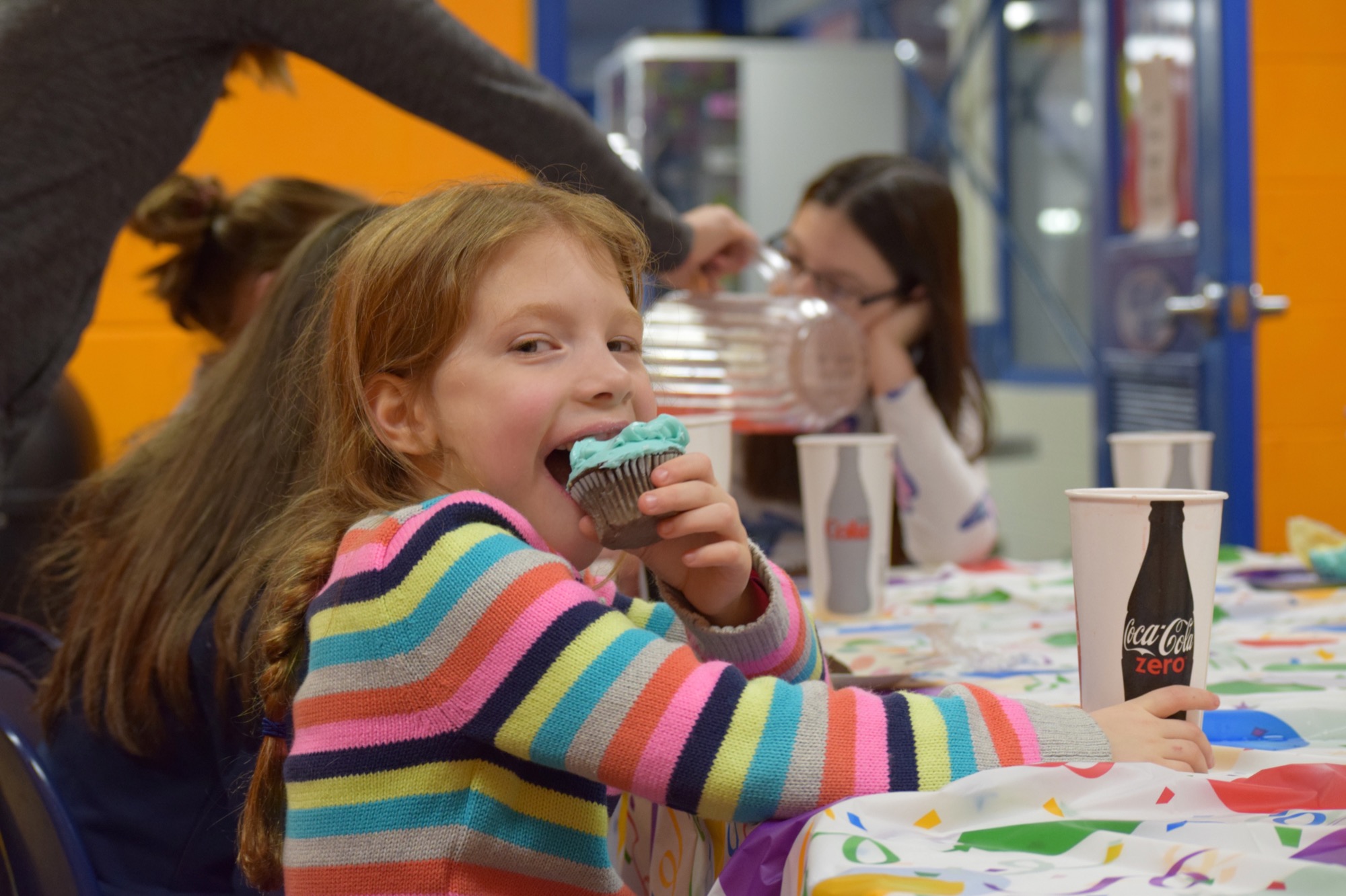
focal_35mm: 82
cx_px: 673
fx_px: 3084
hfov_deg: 24.6
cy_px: 448
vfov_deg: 16.6
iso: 1250
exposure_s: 1/60
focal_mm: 55
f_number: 5
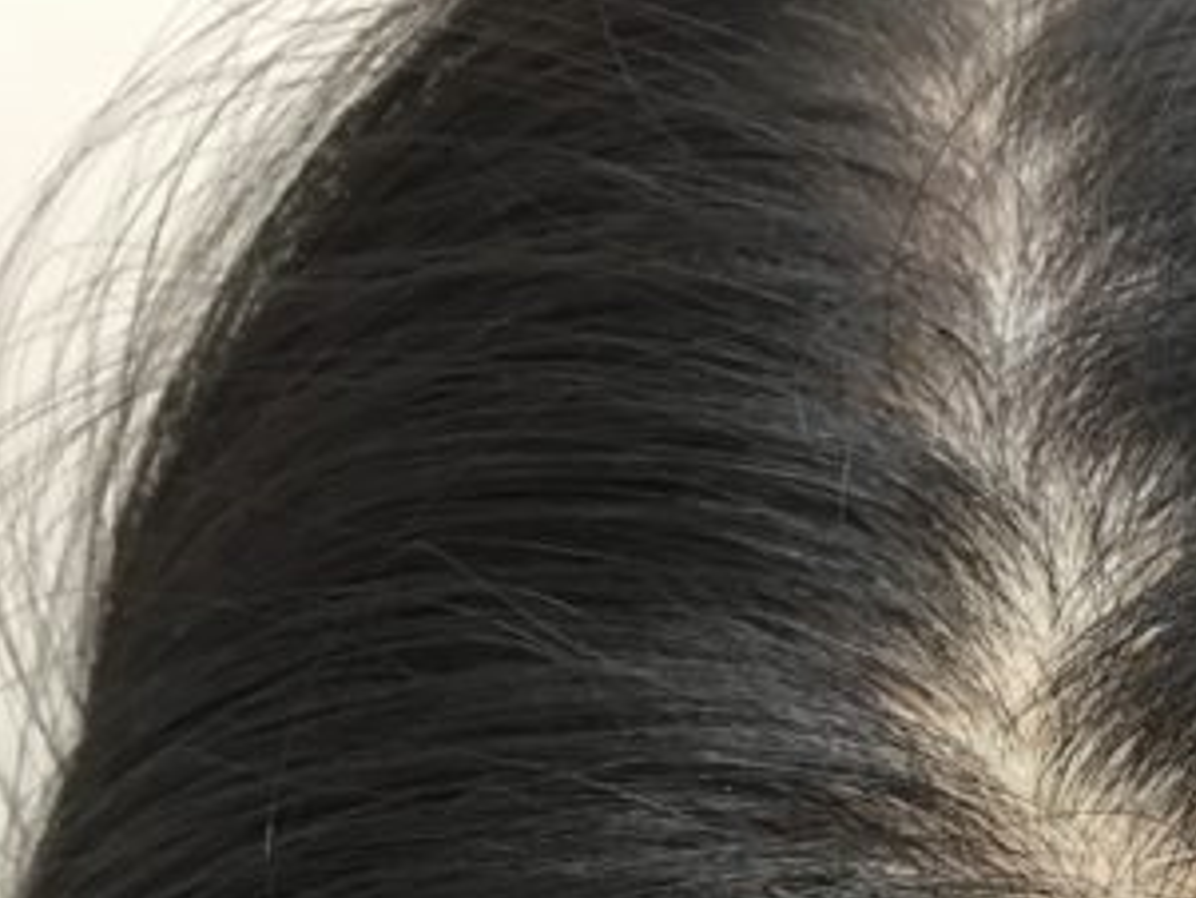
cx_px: 1041
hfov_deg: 26.3
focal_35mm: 72
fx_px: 2489
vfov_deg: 20.1
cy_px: 777
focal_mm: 3.3
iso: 80
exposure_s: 1/30
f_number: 2.4
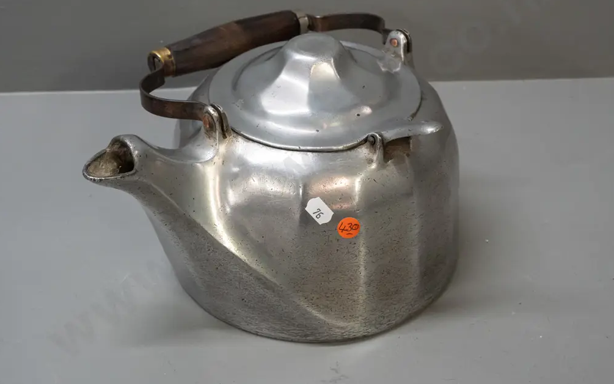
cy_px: 163
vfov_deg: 23.9
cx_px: 305
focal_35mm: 54
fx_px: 904
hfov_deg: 37.5
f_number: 5.6
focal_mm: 25
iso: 3200
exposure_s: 1/160
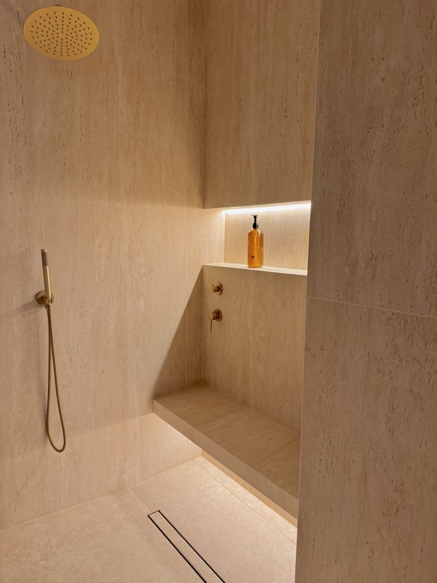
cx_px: 218
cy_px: 292
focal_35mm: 24
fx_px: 404
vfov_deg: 71.6
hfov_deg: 56.8
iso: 200
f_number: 1.78
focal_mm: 6.76
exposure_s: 1/67
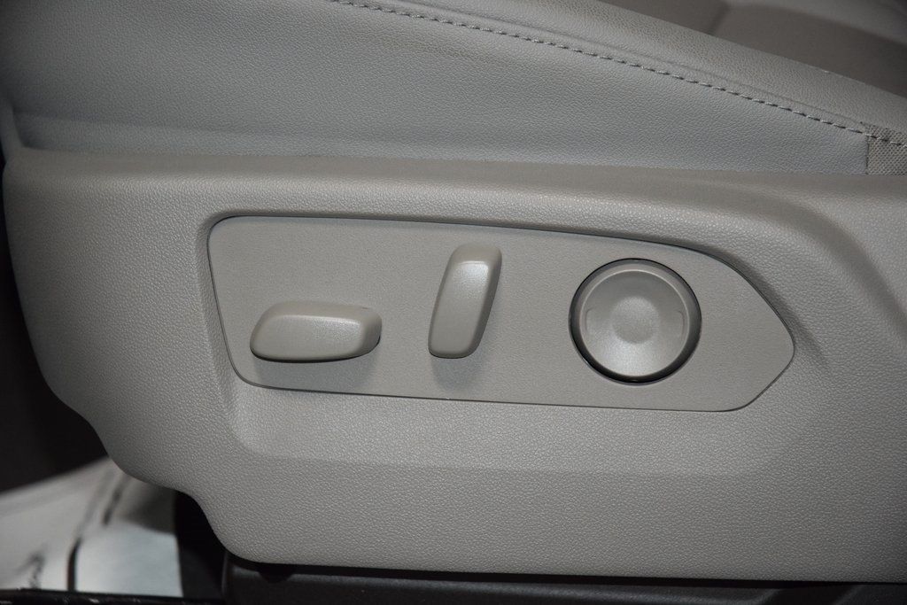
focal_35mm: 105
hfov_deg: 19.5
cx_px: 454
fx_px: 2646
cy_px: 302
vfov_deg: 13.0
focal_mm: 70
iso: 2000
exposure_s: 1/125
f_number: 4.5
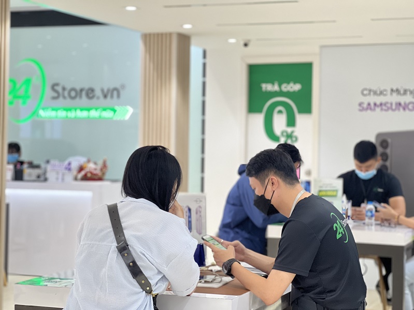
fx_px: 921
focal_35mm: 77
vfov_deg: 19.1
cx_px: 207
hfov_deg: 25.3
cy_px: 155
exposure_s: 1/100
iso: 250
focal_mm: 9
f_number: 2.8
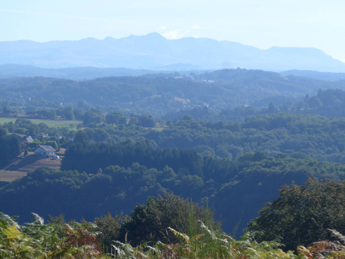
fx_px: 2033
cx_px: 172
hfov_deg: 9.7
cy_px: 130
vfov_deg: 7.3
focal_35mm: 204
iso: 80
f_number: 5.8
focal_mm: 39.6
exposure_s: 1/320
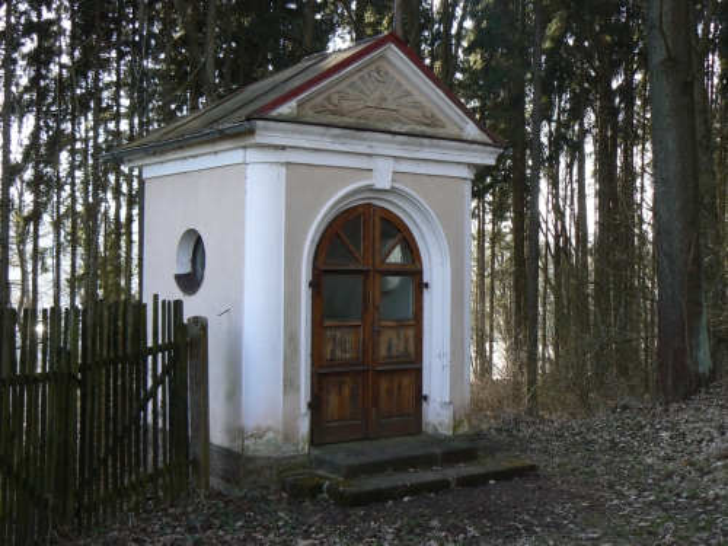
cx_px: 364
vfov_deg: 30.9
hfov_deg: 40.4
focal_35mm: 47
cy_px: 273
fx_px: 988
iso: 80
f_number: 4
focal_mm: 7.8
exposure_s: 1/100
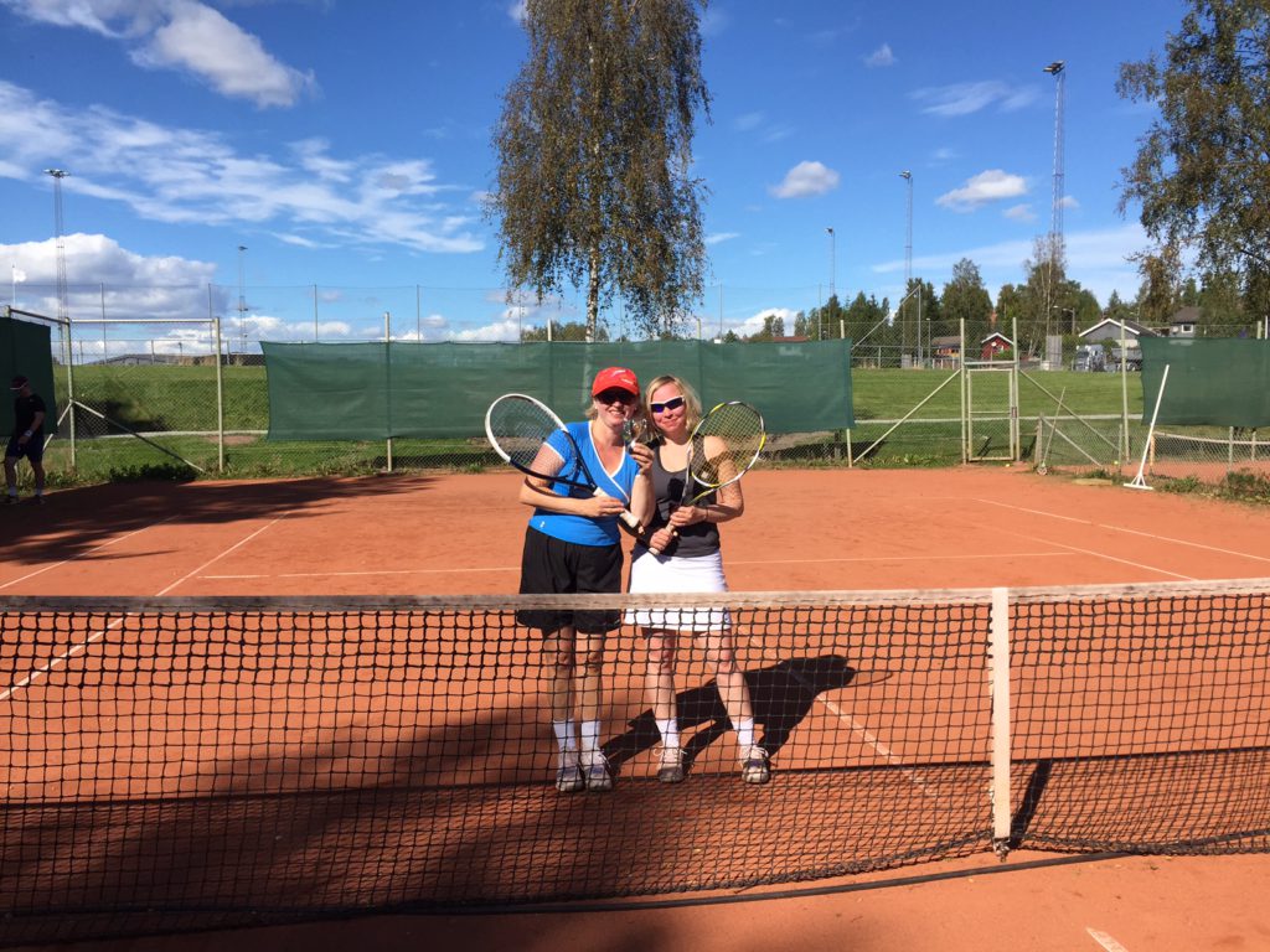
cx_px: 635
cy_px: 476
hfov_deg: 61.7
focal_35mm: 29
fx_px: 1064
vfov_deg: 48.2
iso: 32
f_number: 2.2
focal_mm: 4.15
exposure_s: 1/2198
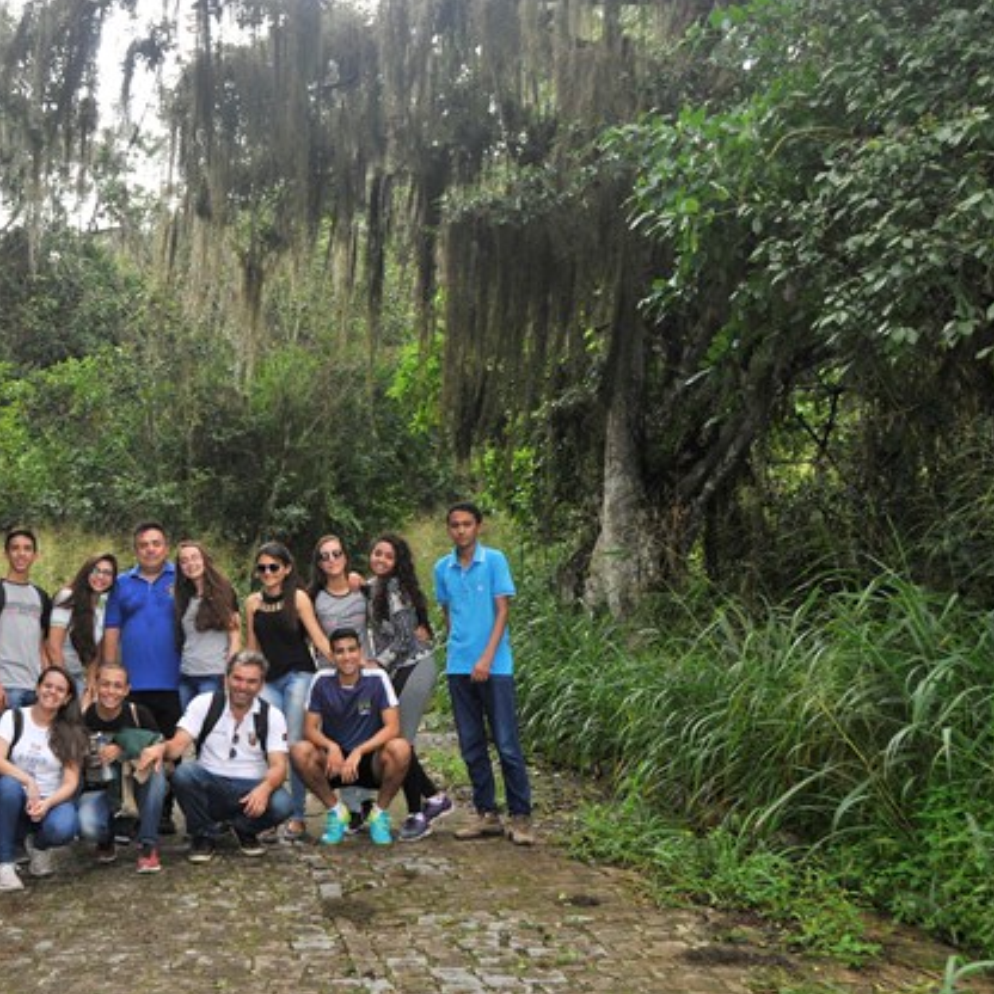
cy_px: 503
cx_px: 251
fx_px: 1527
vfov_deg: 36.1
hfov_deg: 35.3
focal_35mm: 47
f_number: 6.3
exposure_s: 1/250
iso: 200
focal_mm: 24
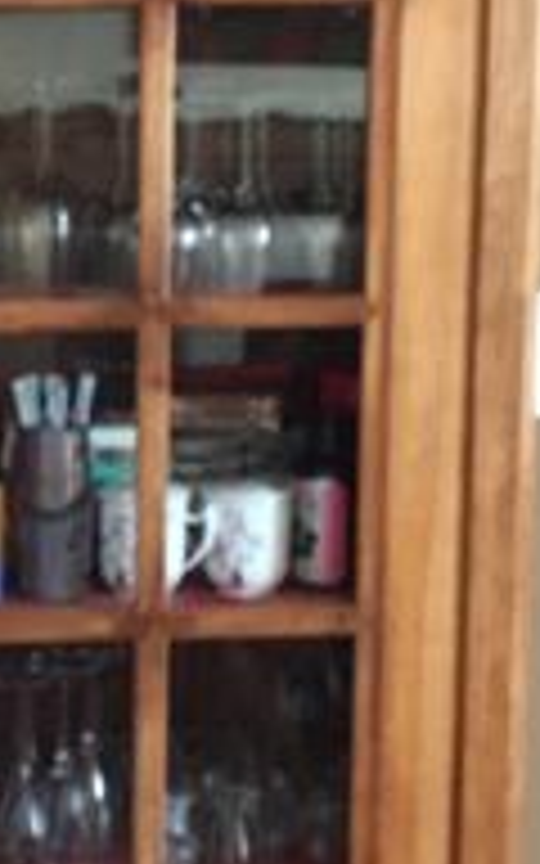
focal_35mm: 96
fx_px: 2260
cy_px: 450
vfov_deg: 21.6
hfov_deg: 13.0
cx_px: -216
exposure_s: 1/25
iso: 320
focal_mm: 4.15
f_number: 2.2
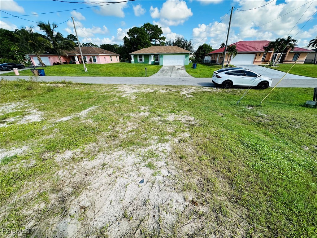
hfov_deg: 102.1
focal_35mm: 14
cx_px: 158
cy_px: 119
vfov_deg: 85.7
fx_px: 128
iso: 50
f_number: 2.2
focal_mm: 2.22
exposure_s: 1/932
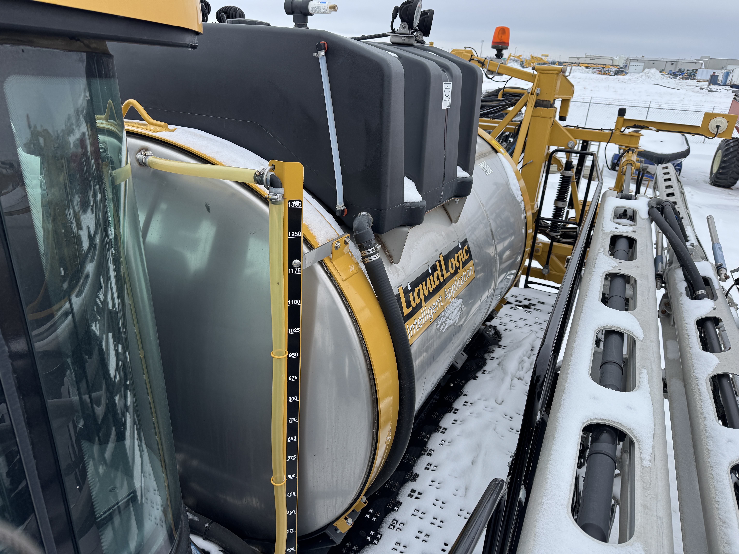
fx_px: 512
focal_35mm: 24
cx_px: 370
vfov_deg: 56.8
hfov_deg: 71.6
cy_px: 277
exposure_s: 1/1339
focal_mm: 6.76
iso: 80
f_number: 1.78
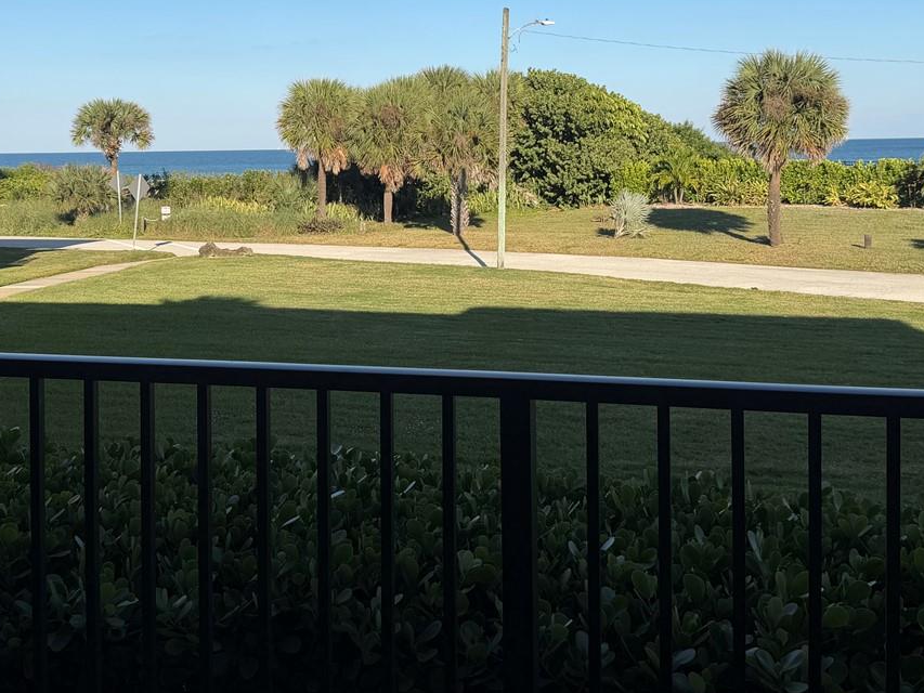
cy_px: 209
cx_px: 416
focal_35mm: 45
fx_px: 1201
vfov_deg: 31.8
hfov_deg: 42.0
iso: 80
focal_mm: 6.76
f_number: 1.78
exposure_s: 1/4975
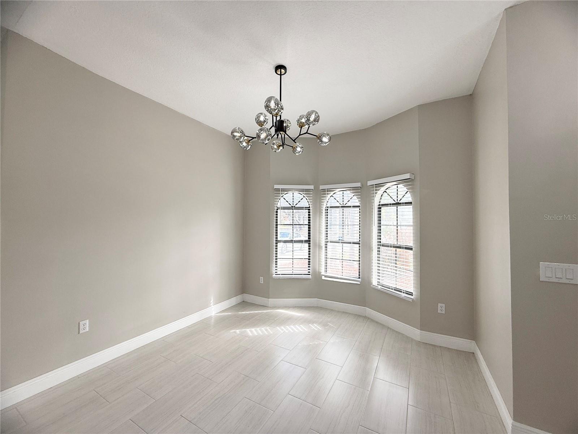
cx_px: 289
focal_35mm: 14
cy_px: 217
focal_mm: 2.22
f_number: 2.2
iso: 50
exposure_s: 1/120
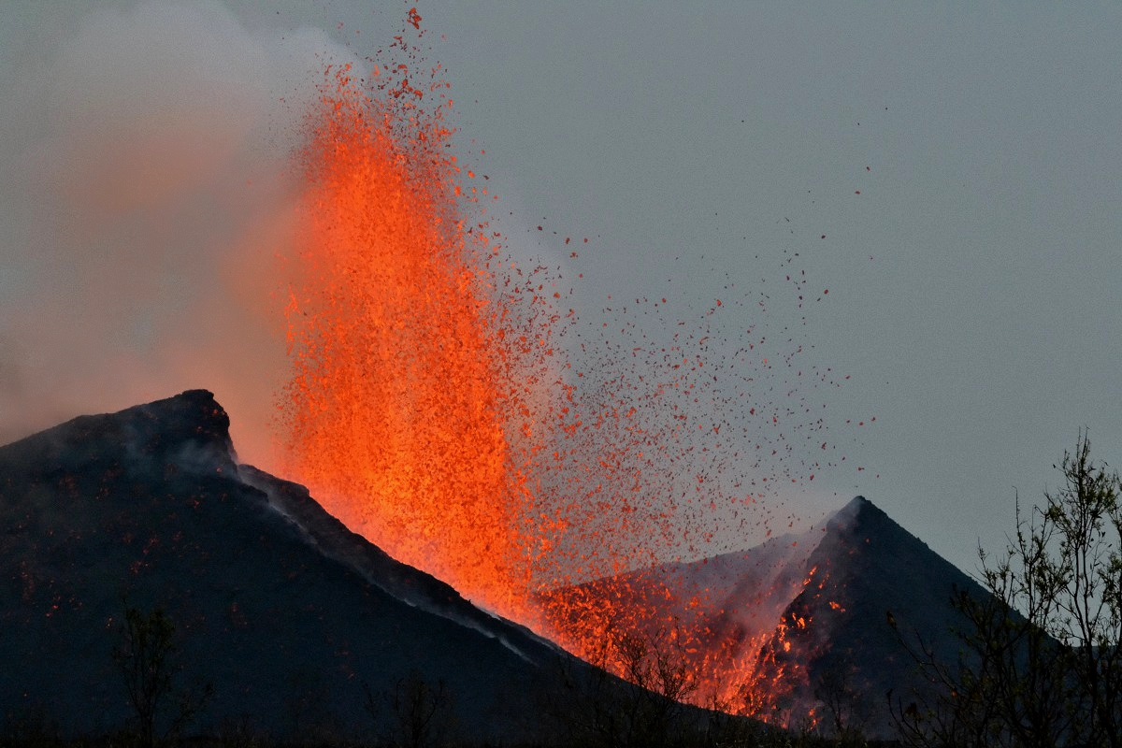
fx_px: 5843
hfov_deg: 11.0
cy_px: 374
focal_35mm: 188
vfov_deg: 7.3
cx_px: 561
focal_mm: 125
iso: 1250
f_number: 14
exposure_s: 1/100
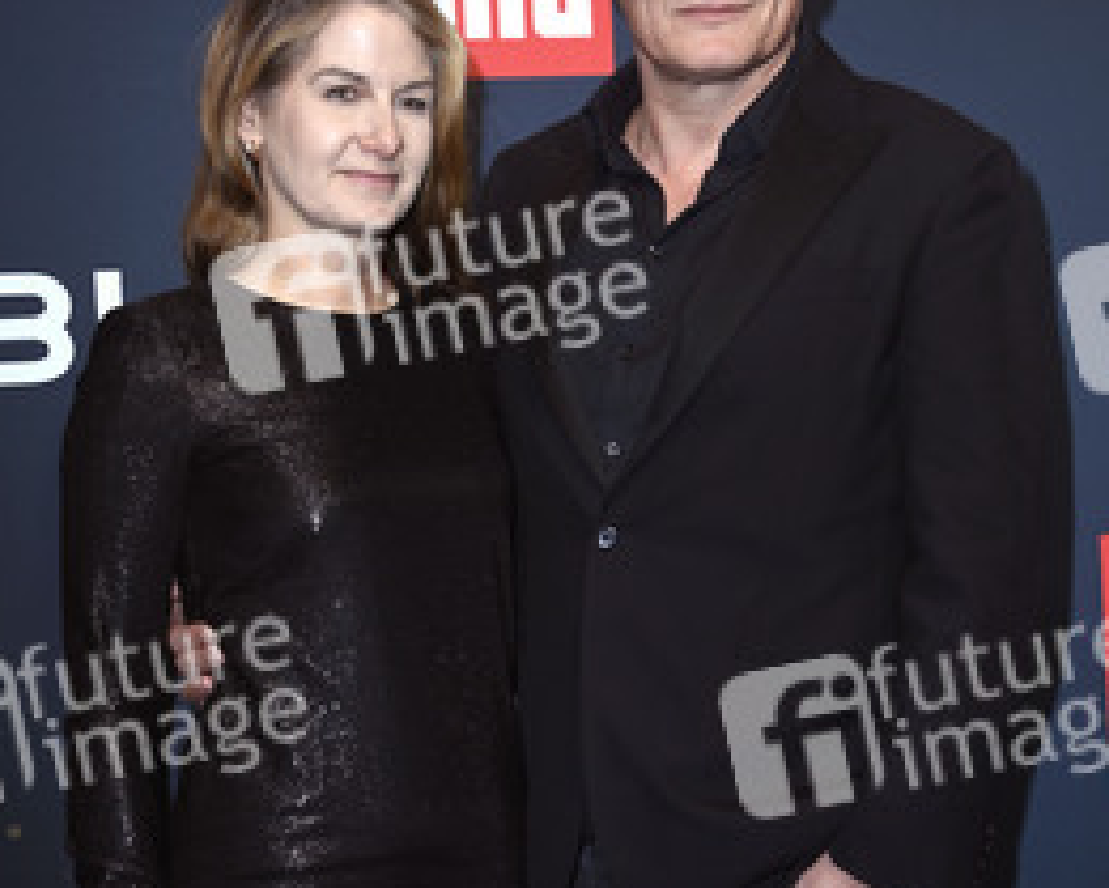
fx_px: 2922
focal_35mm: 89
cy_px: 506
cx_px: 552
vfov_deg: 17.3
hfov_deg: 21.5
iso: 320
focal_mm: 62
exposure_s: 1/250
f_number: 5.6
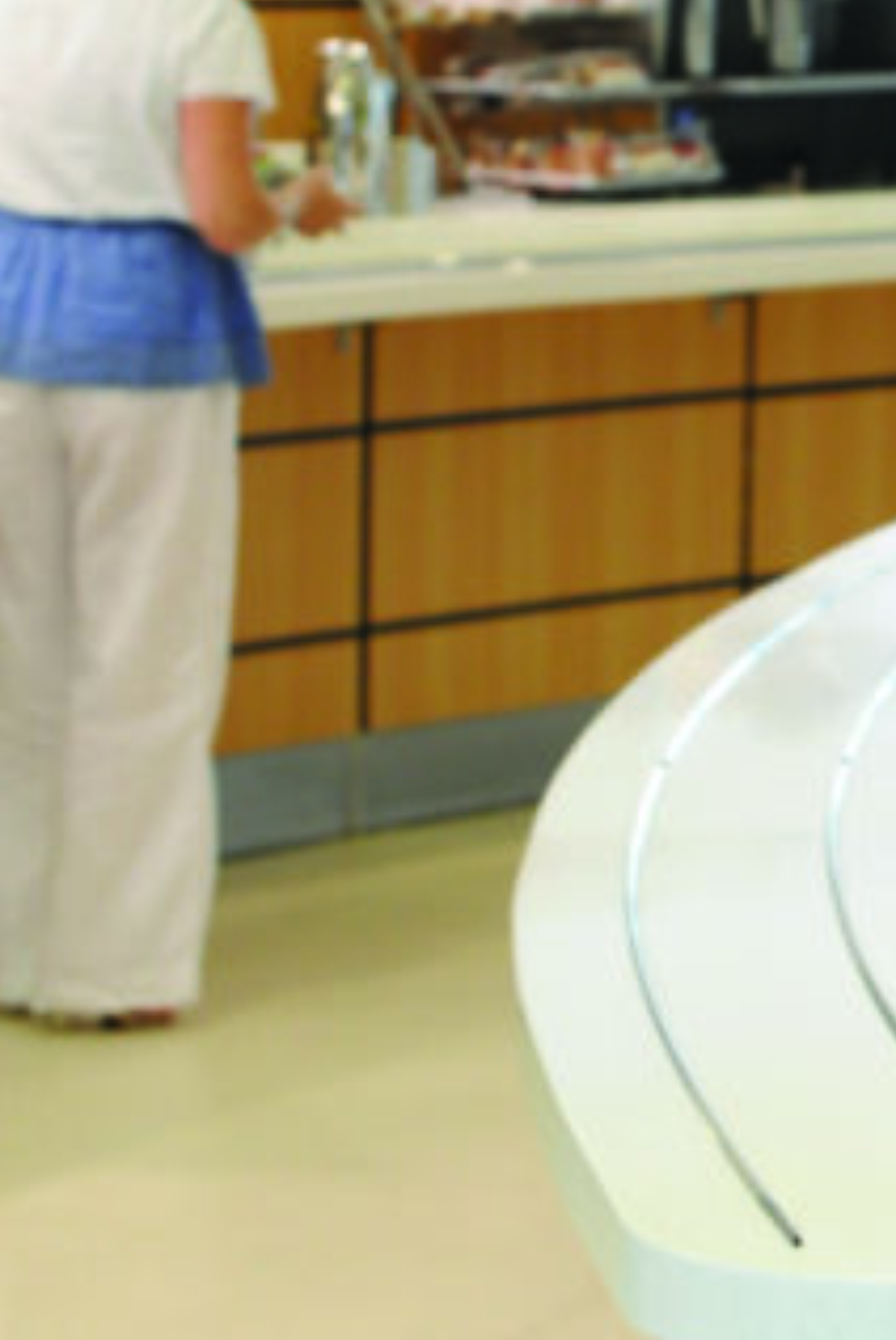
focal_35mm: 226
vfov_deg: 9.1
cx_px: 1169
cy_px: 338
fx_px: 8418
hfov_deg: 6.0
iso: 1250
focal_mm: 70
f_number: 6.3
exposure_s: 1/60
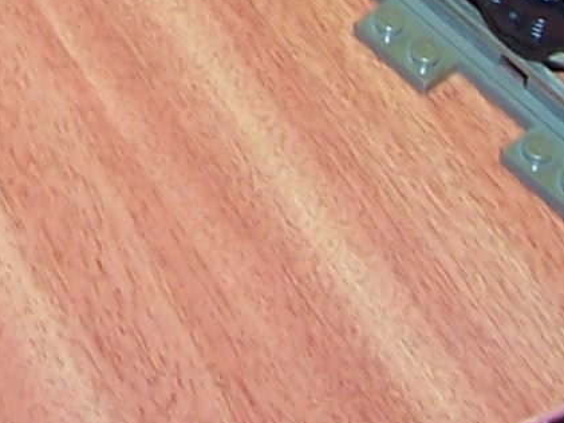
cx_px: -263
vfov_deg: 7.4
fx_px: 3031
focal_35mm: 186
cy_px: -681
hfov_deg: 10.3
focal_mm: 5.6
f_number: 2.7
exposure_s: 1/60
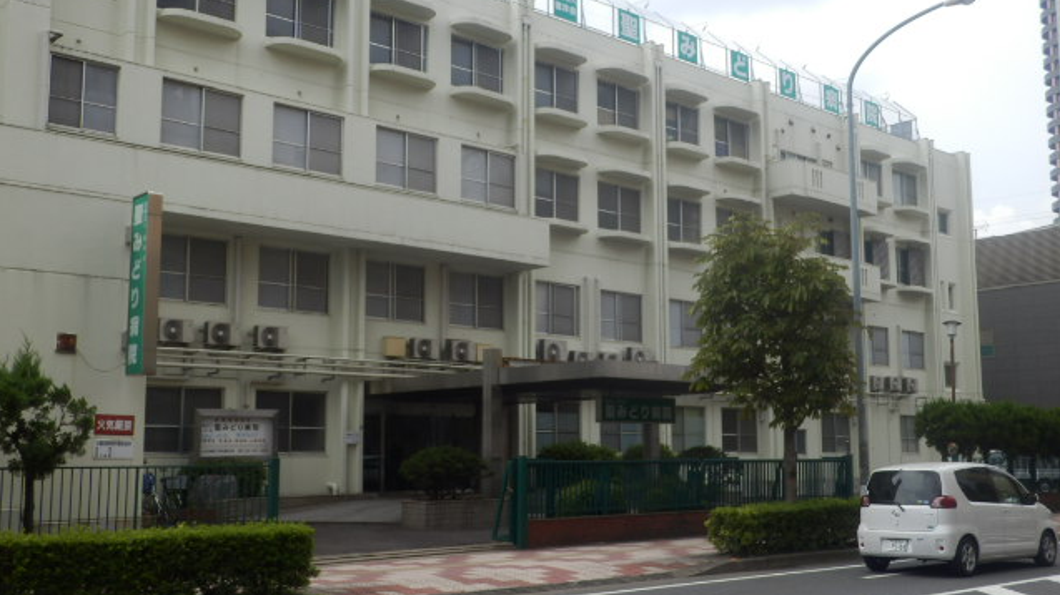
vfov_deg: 26.0
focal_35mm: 46
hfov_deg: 44.6
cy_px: 288
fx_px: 1293
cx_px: 529
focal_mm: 7.4
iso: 80
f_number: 4
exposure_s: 1/400
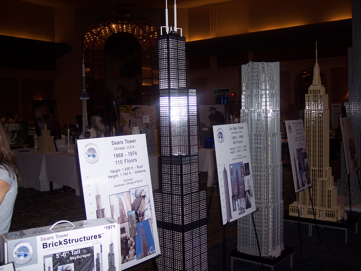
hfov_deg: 47.9
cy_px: 136
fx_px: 407
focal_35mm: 39
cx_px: 180
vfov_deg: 36.8
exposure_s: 1/60
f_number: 2.8
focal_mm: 8
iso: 100
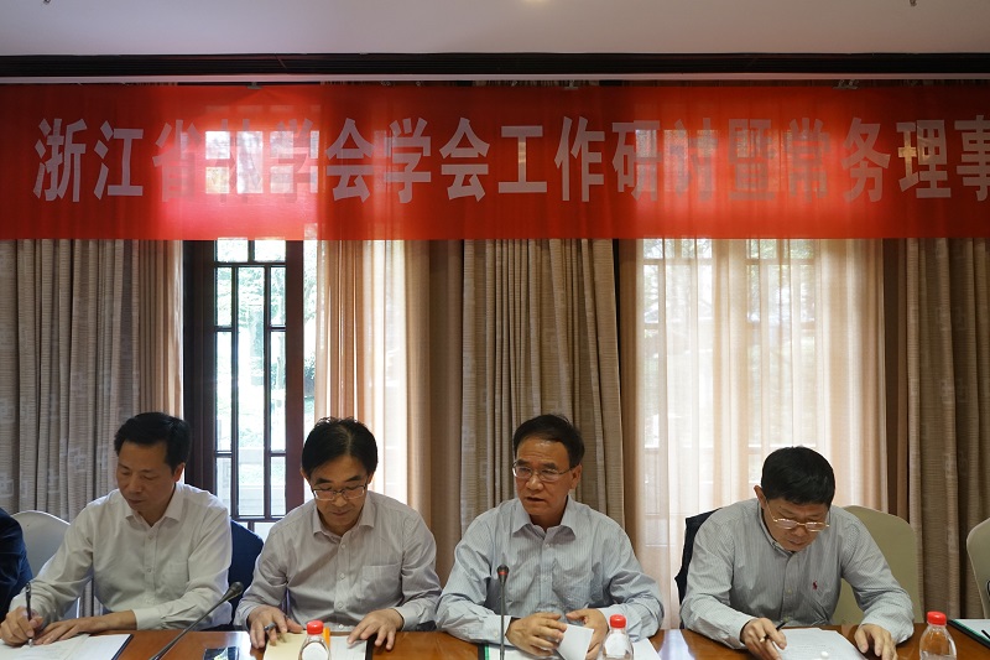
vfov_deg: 46.4
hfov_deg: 65.5
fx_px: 770
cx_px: 495
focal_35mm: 28
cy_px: 330
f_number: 6.3
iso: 2000
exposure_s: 1/60
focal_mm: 28
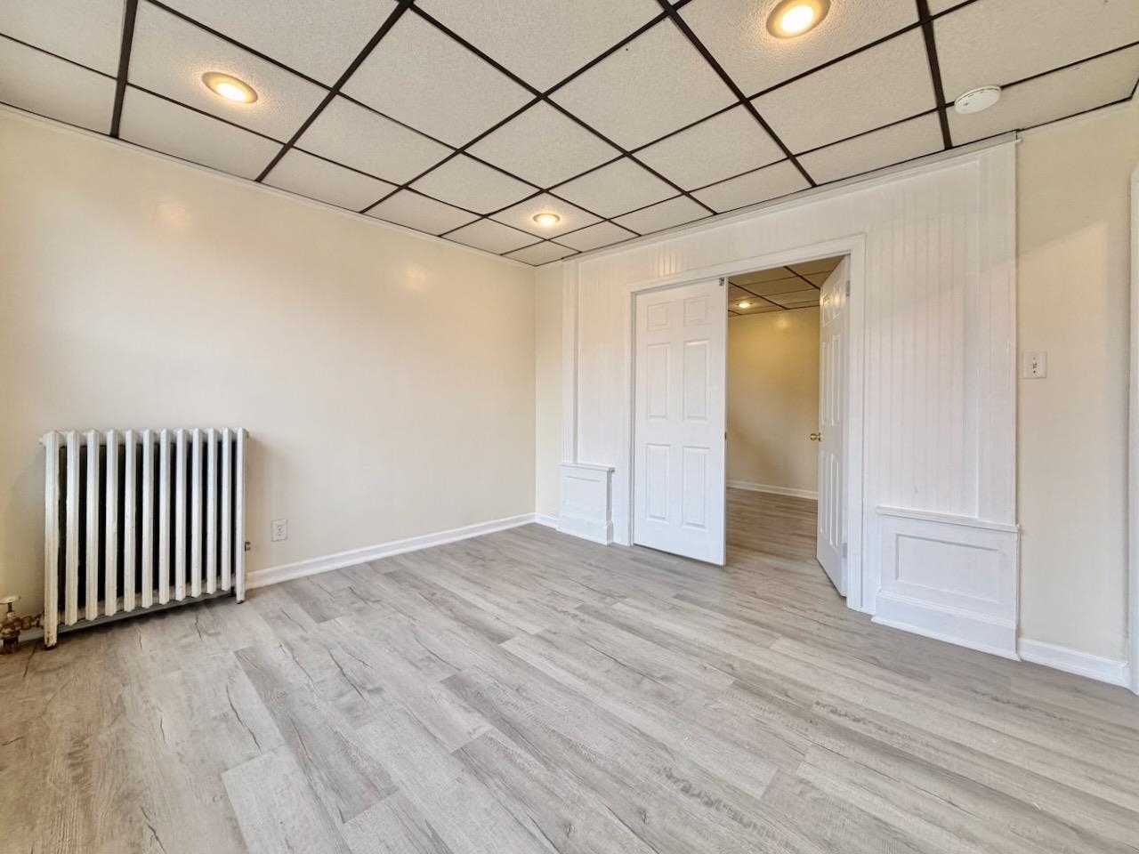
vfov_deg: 85.7
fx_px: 461
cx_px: 570
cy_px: 427
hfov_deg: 102.1
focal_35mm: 14
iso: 80
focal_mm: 2.22
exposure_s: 1/120
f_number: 2.2
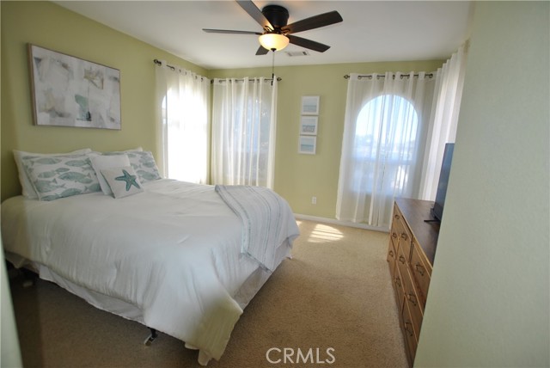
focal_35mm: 16
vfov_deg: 72.2
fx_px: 252
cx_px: 275
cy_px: 184
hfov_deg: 94.9
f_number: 3.5
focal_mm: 11
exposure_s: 1/160
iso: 100
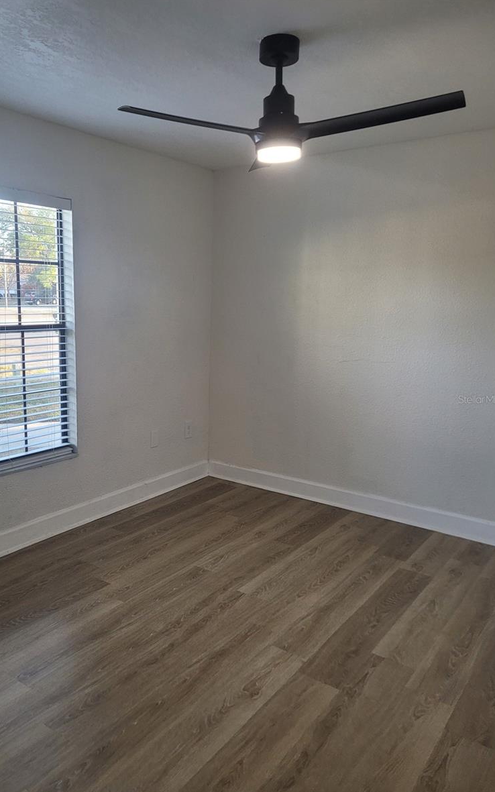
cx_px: 204
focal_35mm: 28
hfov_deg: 44.4
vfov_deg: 66.5
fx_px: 604
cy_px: 399
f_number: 1.8
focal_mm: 5.4
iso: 160
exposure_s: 1/120
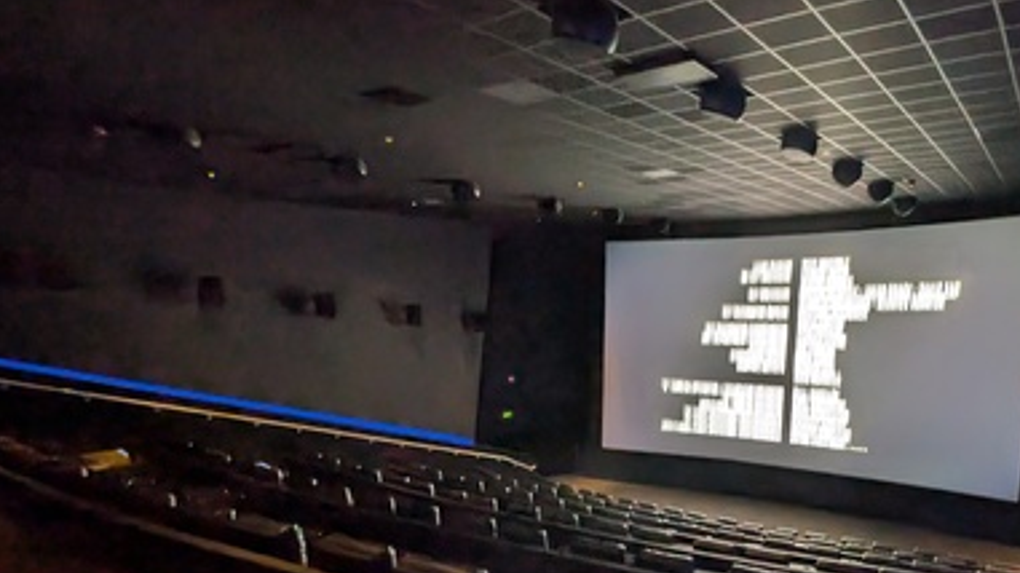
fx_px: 595
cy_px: 442
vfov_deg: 49.0
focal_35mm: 22
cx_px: 664
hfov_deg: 79.0
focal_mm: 2.23
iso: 442
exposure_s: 1/2.67
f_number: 1.95
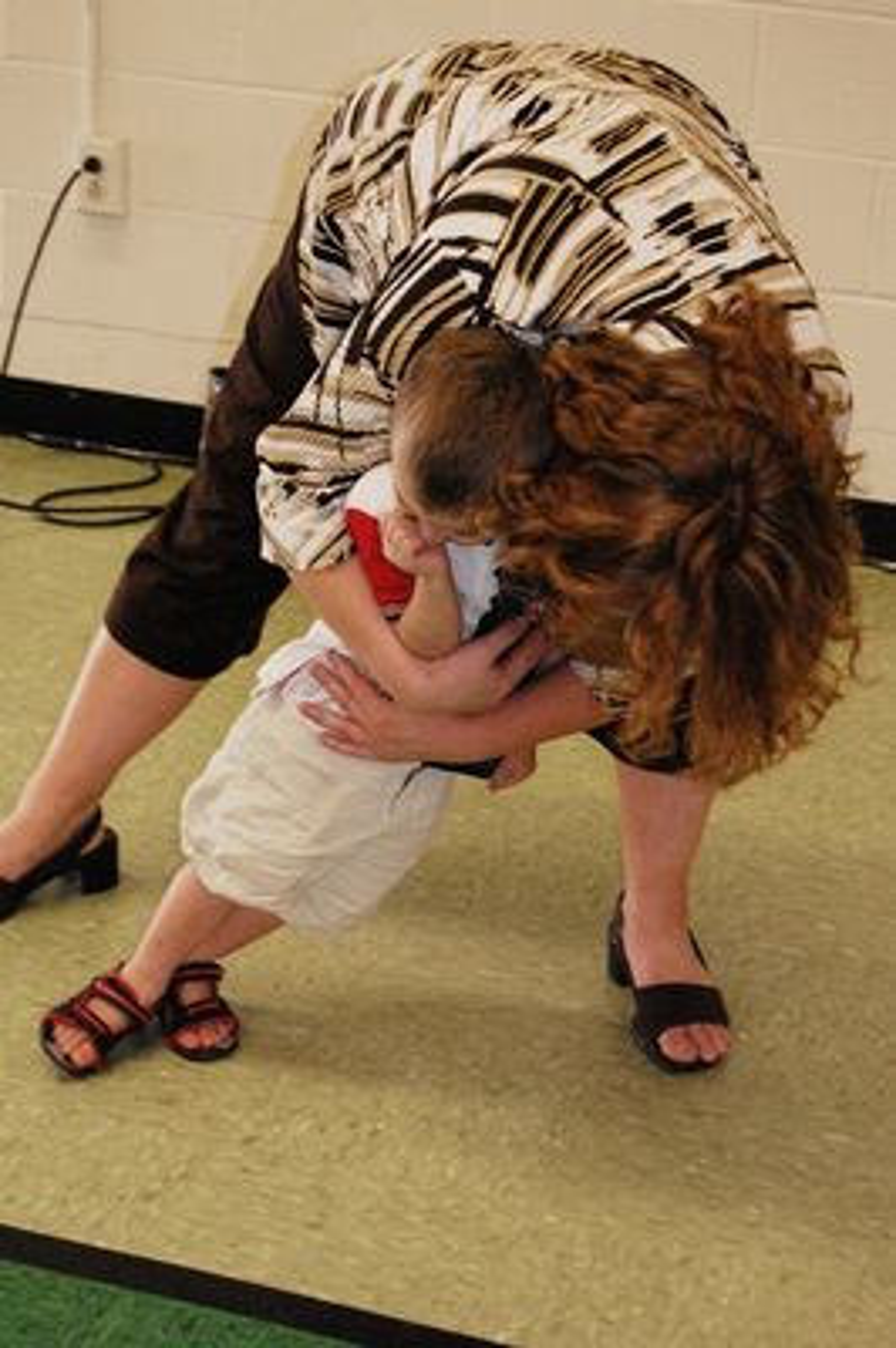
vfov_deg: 24.6
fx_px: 3085
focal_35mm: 82
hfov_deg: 16.5
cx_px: 448
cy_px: 674
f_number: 5.6
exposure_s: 1/60
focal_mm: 55
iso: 1600
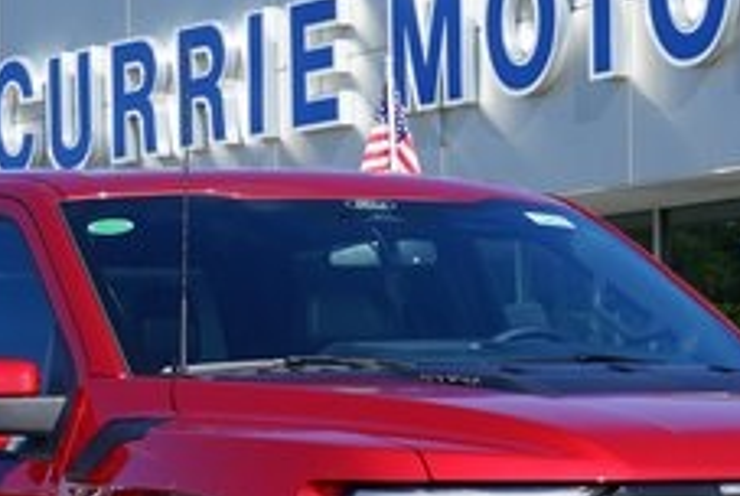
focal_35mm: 200
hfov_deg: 10.3
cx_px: 306
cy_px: 478
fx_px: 4116
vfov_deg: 6.9
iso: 100
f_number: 13
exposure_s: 1/100
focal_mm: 71
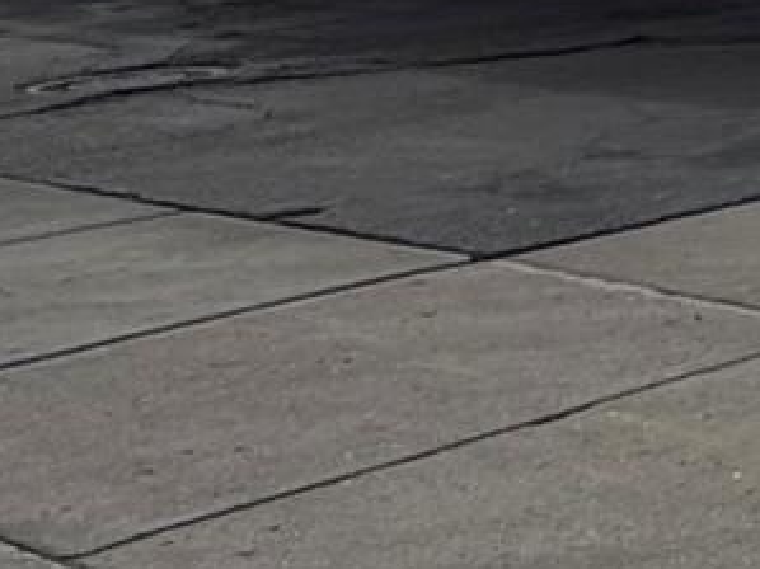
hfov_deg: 13.4
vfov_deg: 14.7
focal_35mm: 96
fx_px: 2107
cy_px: -188
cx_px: 1942
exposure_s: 1/1795
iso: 20
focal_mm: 2.22
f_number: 2.2
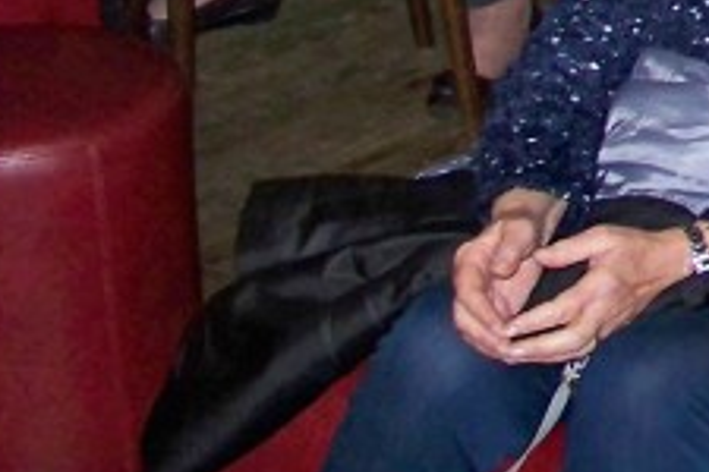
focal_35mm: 156
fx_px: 3072
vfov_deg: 8.6
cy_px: -283
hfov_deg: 12.0
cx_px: 1314
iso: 200
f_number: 2.8
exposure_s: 1/30
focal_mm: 5.85
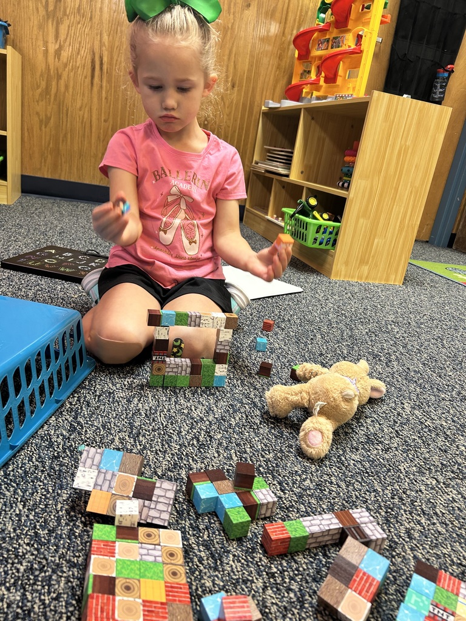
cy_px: 310
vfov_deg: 67.3
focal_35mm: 26
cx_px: 233
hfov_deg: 53.1
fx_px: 467
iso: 125
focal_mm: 5.7
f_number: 1.5
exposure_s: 1/64
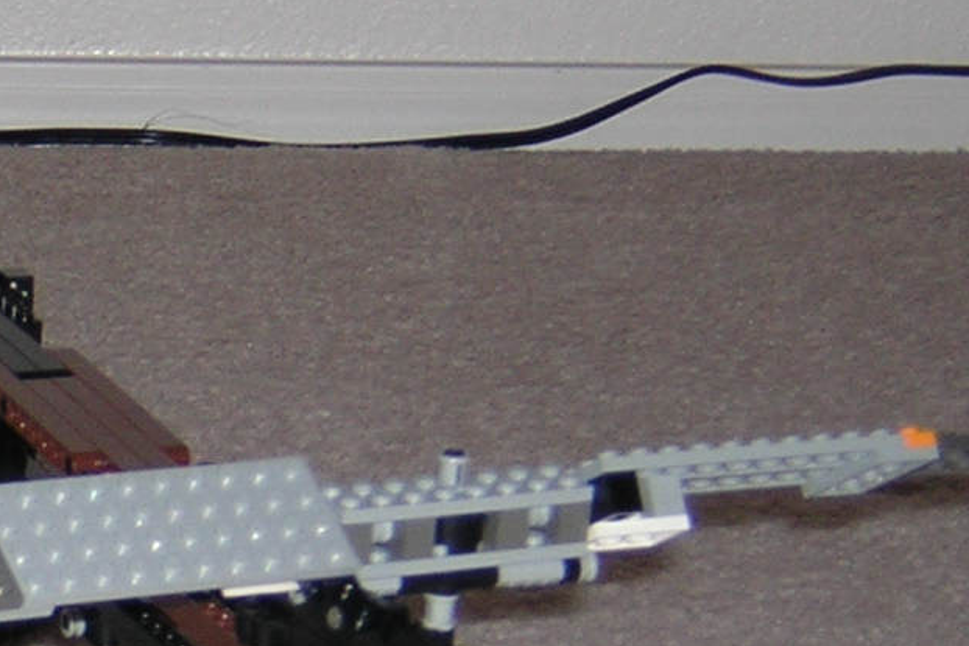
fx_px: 5330
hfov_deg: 10.2
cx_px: -190
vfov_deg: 6.9
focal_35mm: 198
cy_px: 490
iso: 170
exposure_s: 1/60.1
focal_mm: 9.6
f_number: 3.8
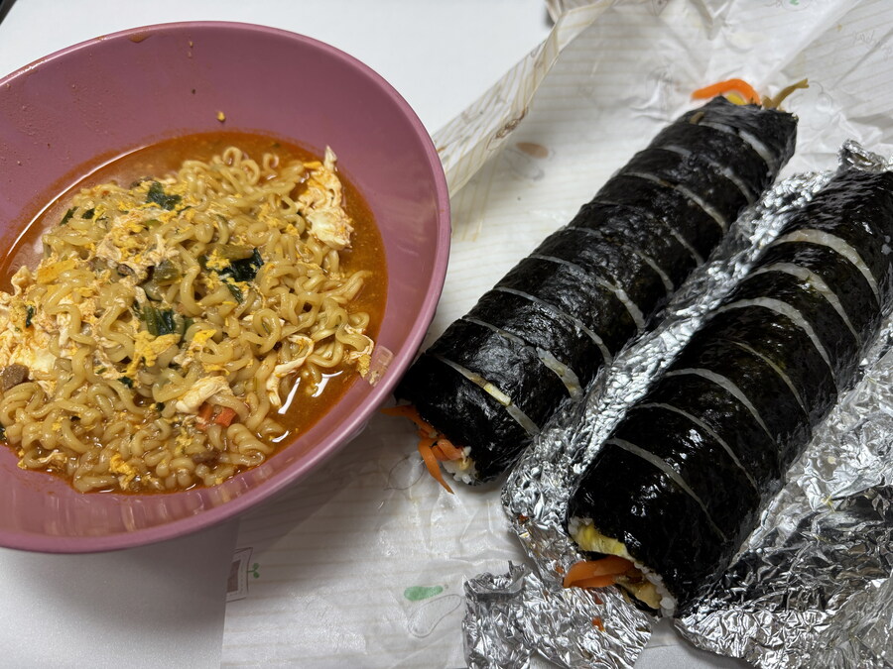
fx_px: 619
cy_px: 334
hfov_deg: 71.6
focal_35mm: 24
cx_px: 446
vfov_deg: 56.8
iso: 125
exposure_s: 1/121
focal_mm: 6.76
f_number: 1.78
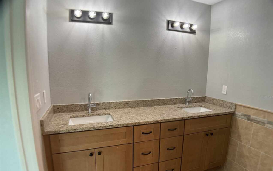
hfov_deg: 61.2
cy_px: 97
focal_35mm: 31
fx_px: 231
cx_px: 137
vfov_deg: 40.5
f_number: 1.8
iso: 50
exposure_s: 1/60
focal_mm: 3
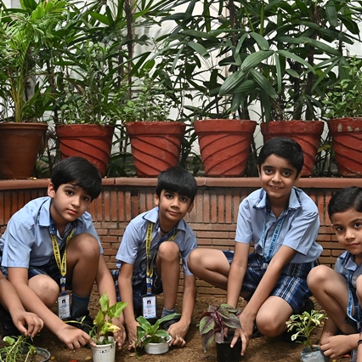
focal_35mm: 52
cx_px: 210
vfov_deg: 32.8
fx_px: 615
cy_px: 196
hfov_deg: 32.7
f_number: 4
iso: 400
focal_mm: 25.5
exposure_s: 1/125
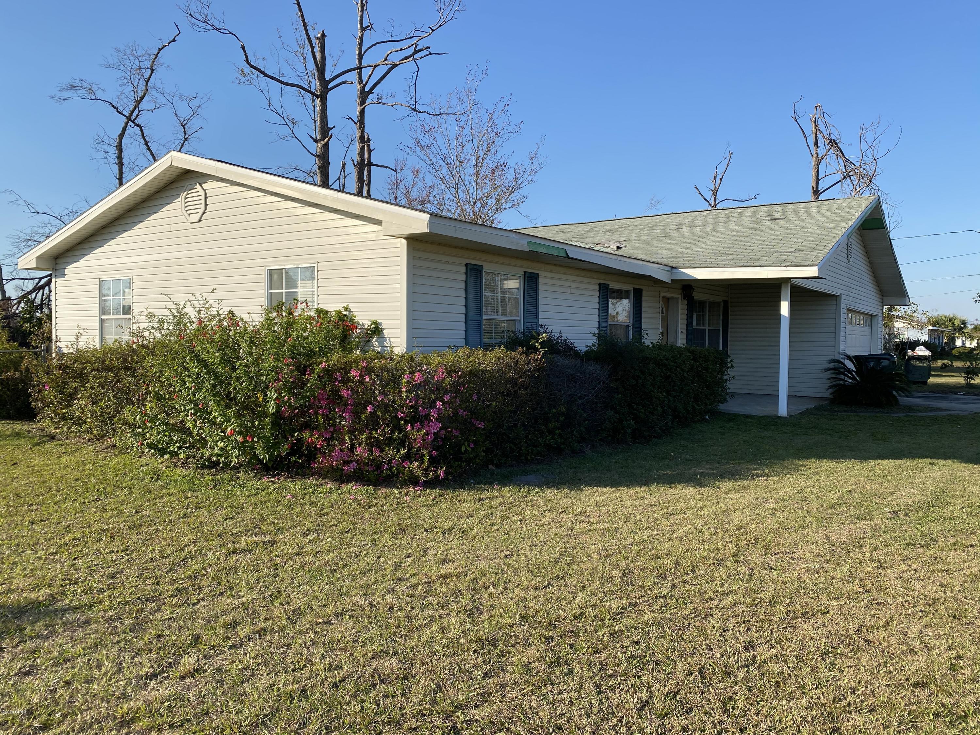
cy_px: 368
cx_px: 490
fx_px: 736
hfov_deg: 67.3
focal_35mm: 26
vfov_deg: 53.1
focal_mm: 4.25
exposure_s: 1/1996
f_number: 1.8
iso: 32
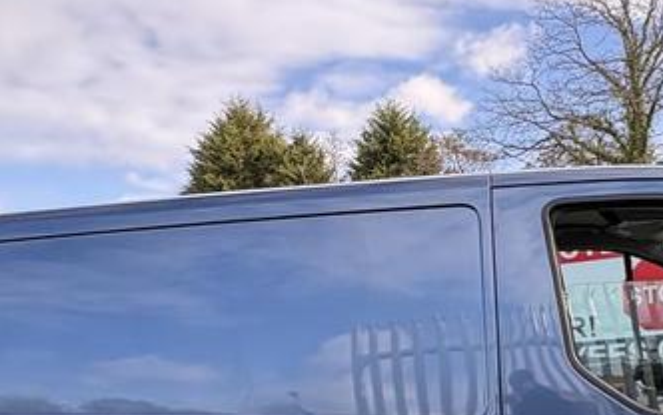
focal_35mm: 40
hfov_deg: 48.4
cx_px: 445
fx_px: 723
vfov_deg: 30.2
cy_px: 399
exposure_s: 1/386
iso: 64
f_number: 2.2
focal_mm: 2.22
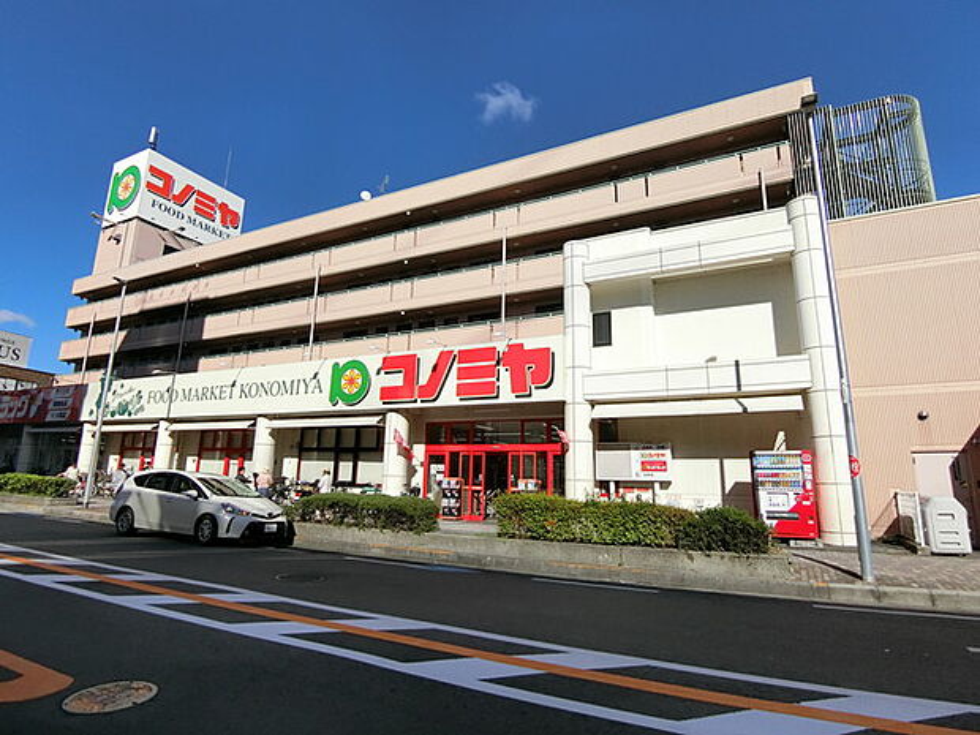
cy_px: 368
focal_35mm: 19
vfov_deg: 68.7
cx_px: 490
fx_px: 538
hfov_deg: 84.7
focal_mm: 4.06
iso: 200
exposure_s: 1/1000
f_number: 6.9
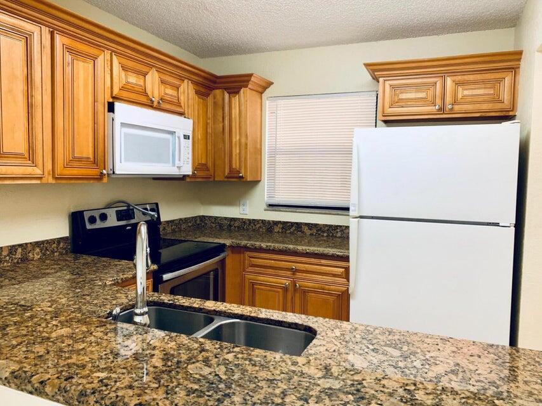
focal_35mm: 26
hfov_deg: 67.3
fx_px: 407
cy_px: 203
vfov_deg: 53.1
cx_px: 271
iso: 160
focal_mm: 4.25
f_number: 1.8
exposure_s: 1/60
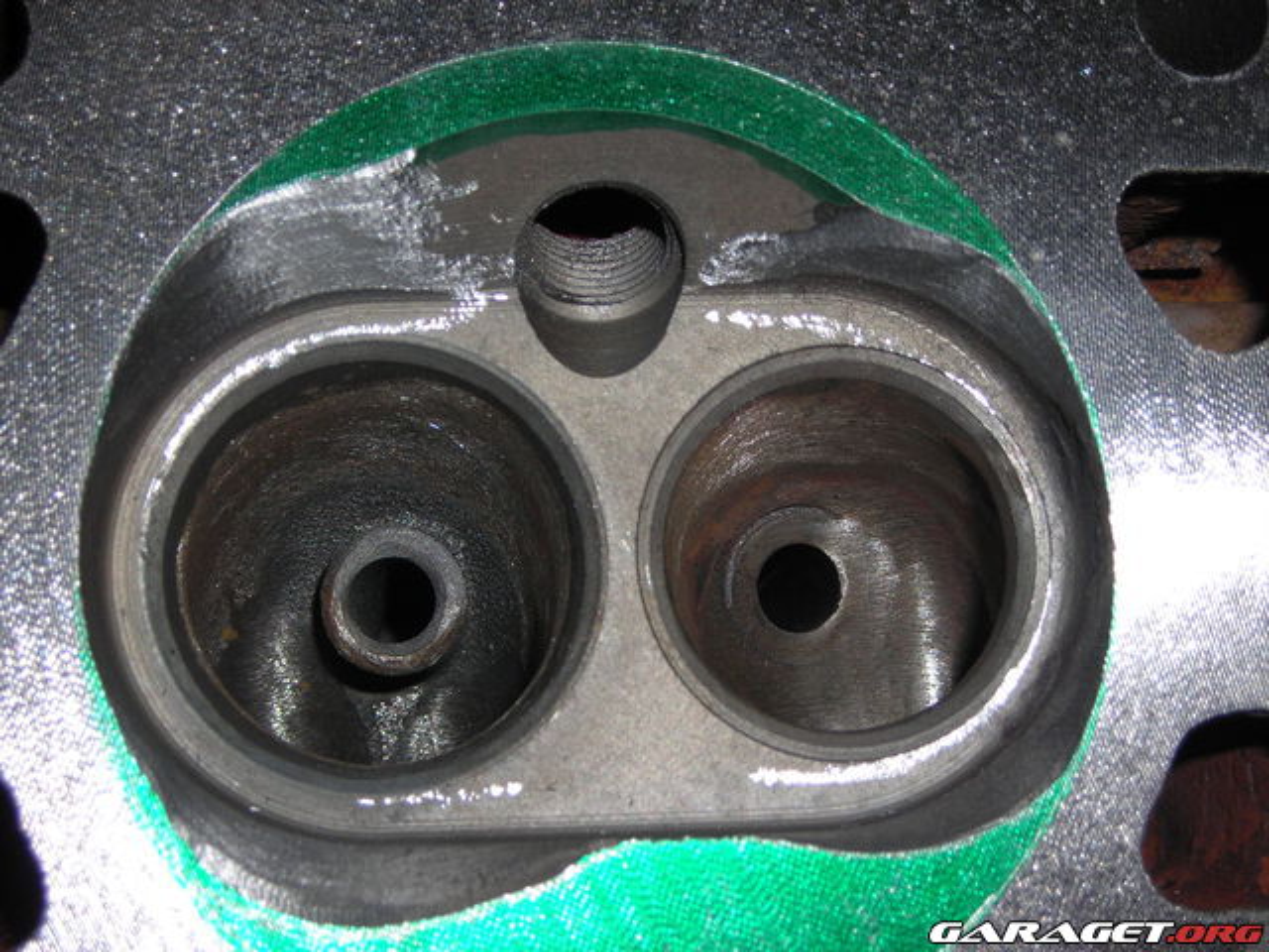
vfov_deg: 22.6
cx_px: 634
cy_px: 476
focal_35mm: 65
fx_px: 2383
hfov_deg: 29.8
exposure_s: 1/60.1
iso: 50
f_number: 7.7
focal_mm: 10.8
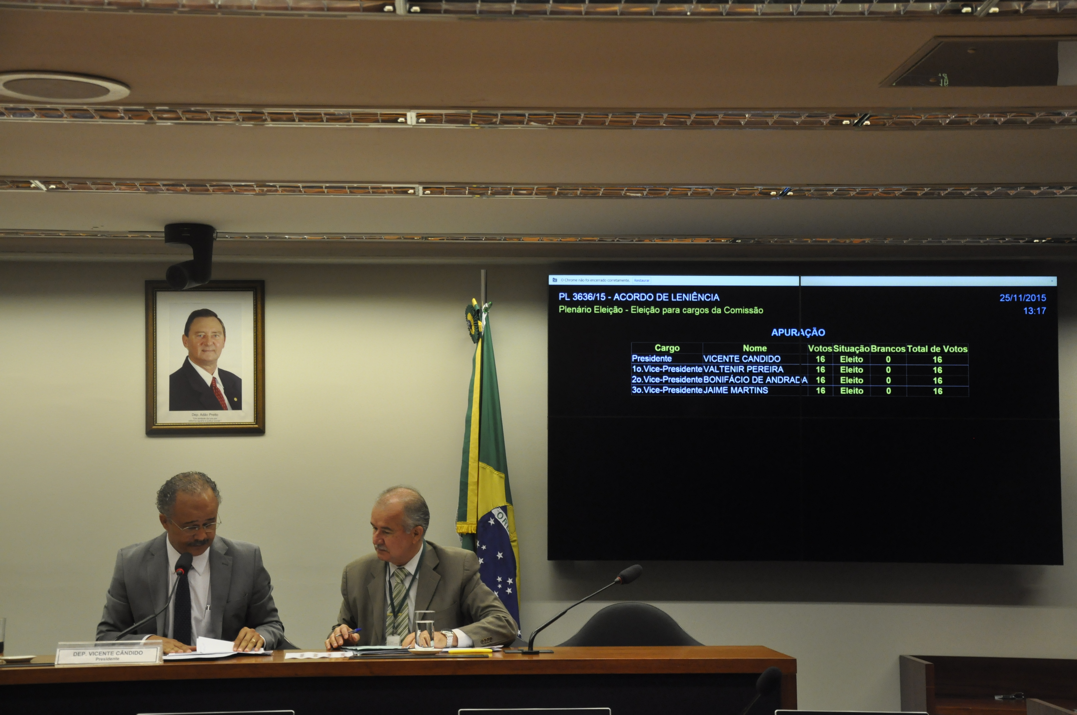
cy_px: 358
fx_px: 2241
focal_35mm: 75
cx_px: 538
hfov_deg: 27.0
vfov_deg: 18.1
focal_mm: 50
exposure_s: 1/160
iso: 1000
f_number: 5
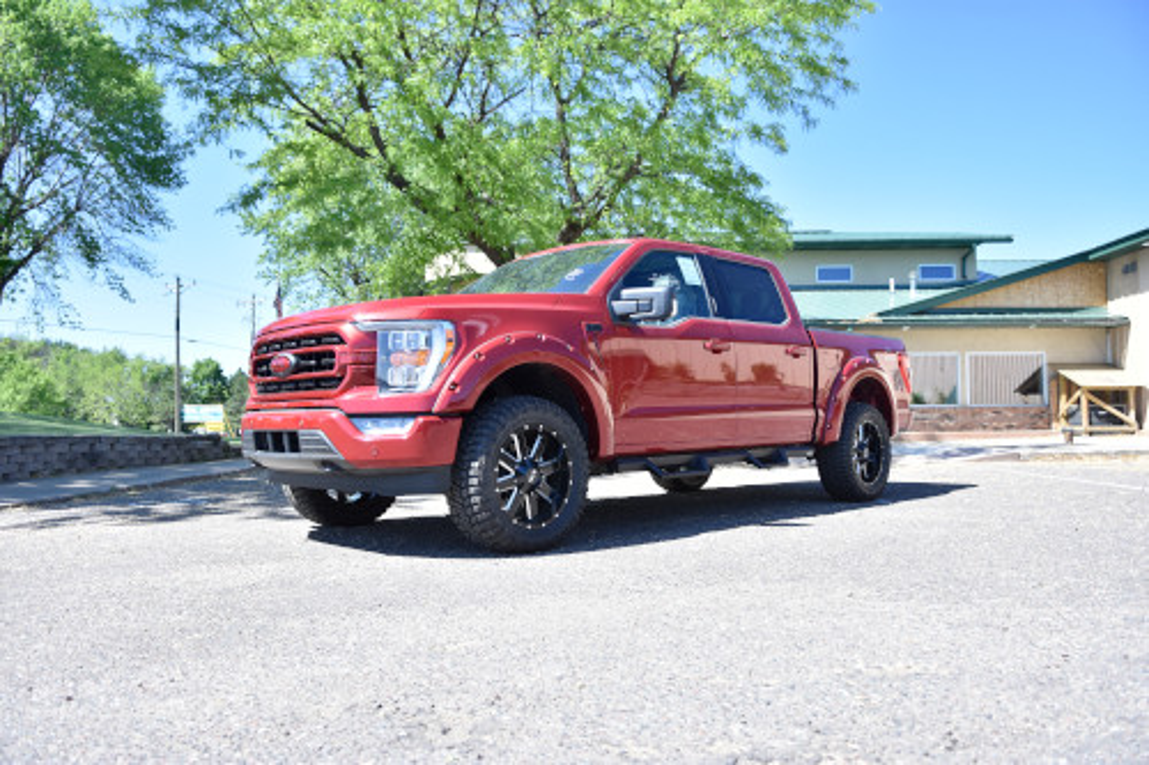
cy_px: 382
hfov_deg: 70.5
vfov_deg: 50.4
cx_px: 574
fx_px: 814
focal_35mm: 26
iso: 200
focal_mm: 17
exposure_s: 1/1250
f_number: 2.8
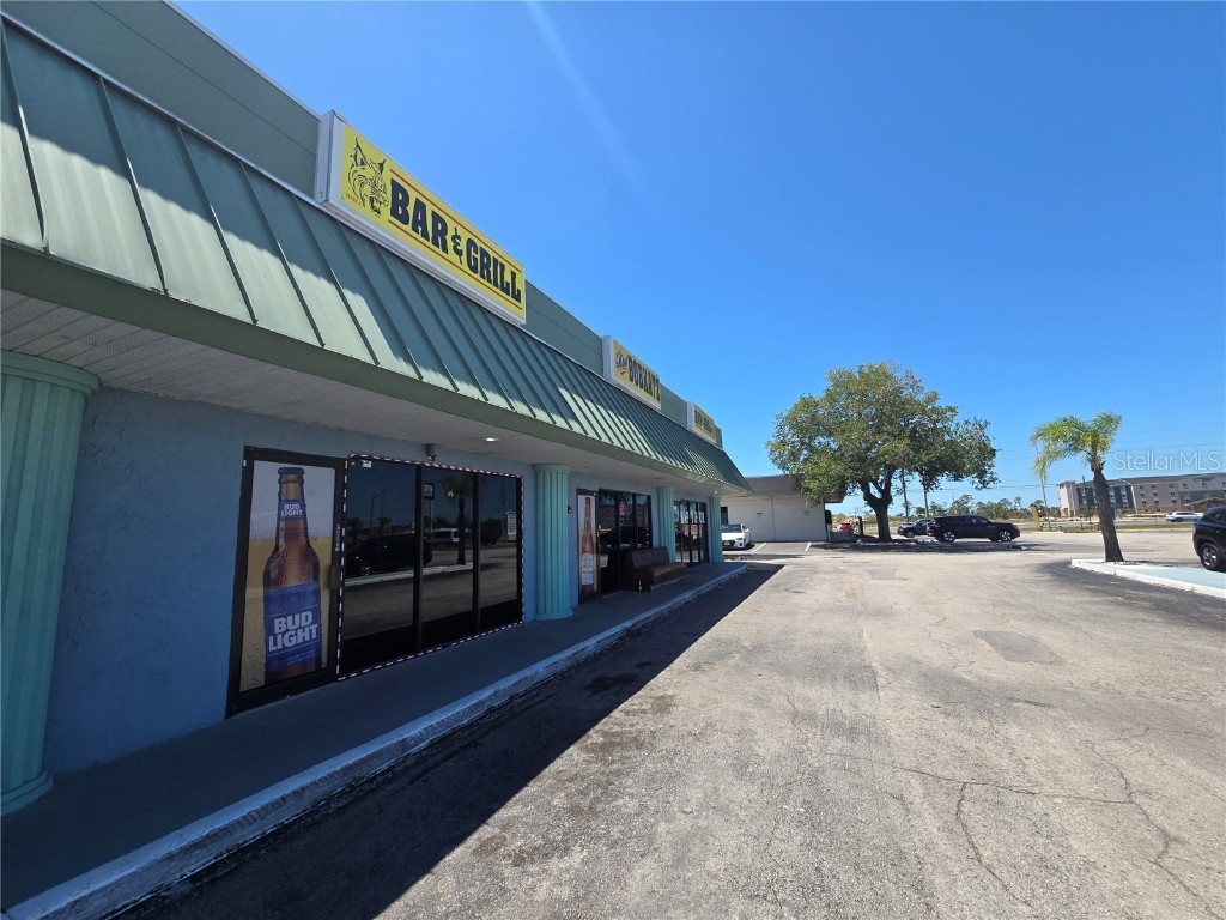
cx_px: 613
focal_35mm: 13
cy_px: 460
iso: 50
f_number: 2.2
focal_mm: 2.2
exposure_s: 1/1936
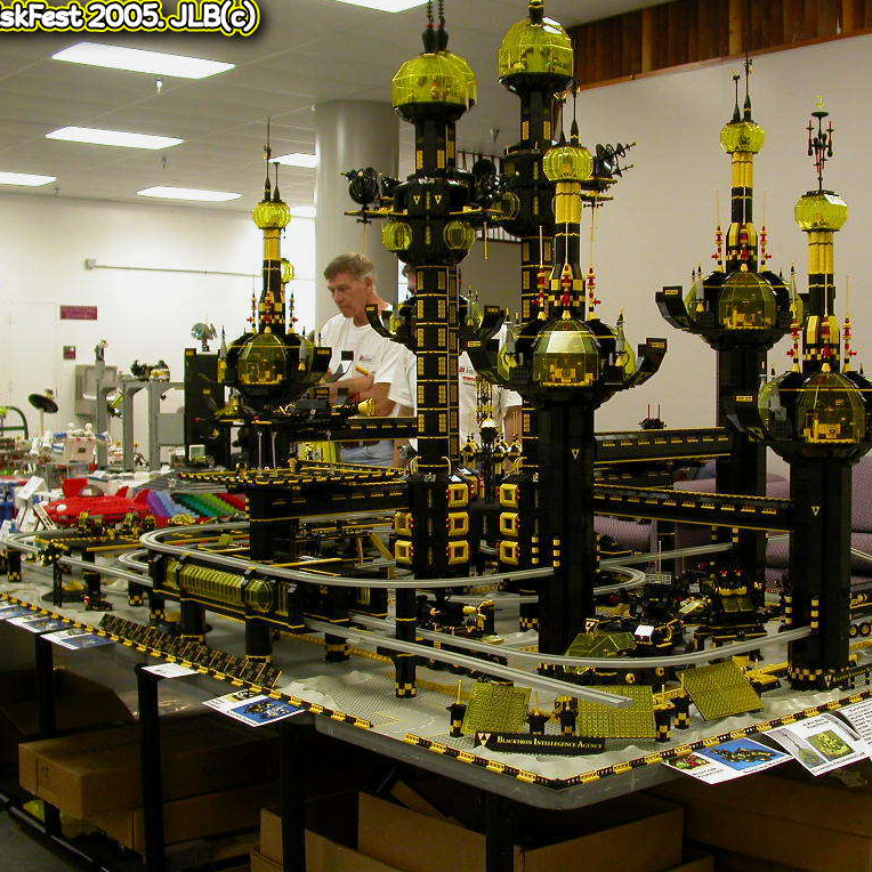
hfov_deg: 37.4
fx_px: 1282
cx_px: 536
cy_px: 435
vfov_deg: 37.6
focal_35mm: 45
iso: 100
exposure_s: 1/22.1
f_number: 2.6
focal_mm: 7.85
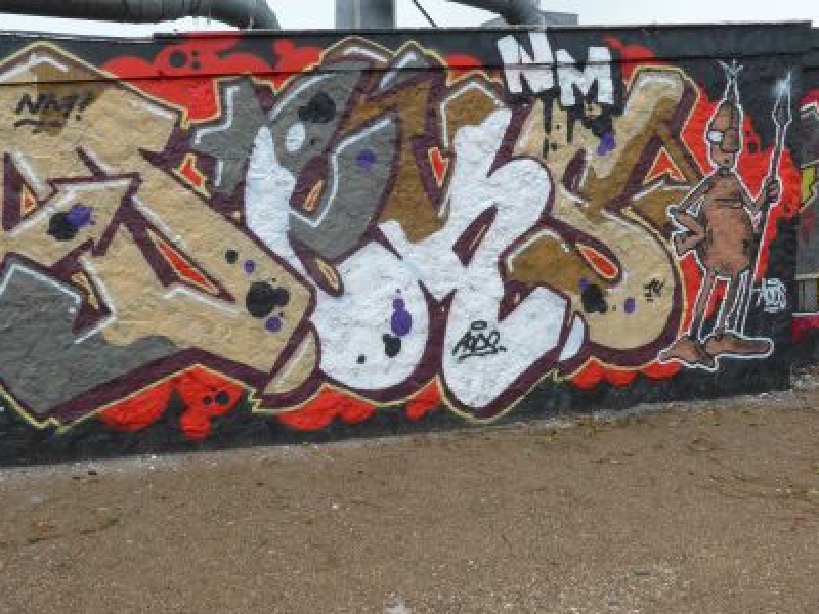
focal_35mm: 35
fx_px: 828
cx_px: 354
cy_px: 253
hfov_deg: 52.5
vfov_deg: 40.6
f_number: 5.6
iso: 200
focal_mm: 6
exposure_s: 1/60
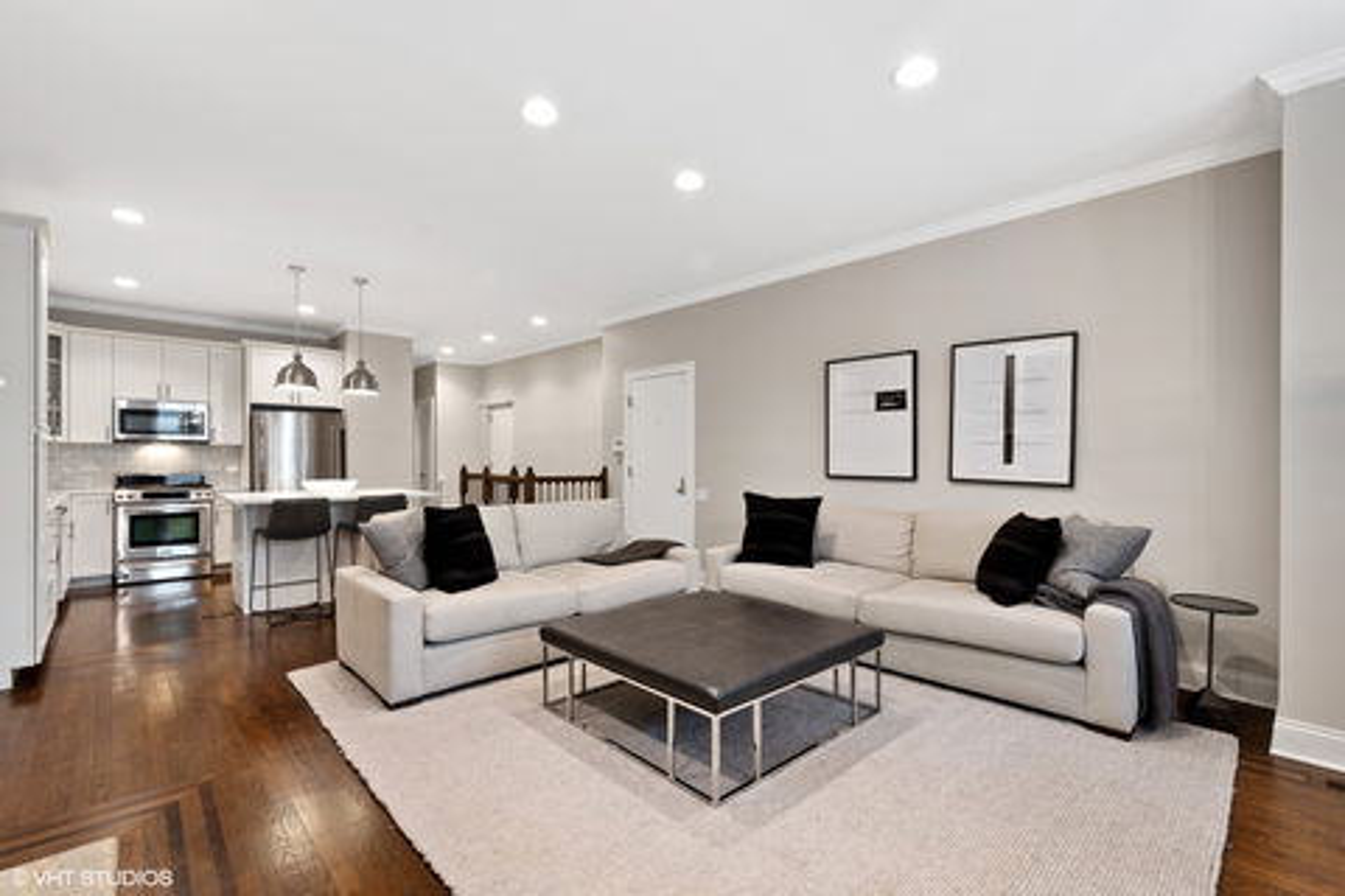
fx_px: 560
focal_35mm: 15
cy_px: 448
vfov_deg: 77.3
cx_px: 672
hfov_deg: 100.4
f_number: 8
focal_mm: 10
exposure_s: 1
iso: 200
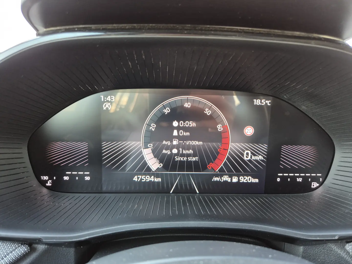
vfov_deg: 58.9
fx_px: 234
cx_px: 176
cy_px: 132
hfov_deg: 73.9
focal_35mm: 23
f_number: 1.8
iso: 320
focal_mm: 5.4
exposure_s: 1/100
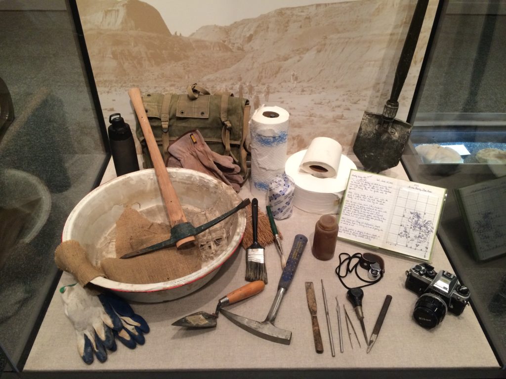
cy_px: 190
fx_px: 424
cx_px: 253
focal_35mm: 29
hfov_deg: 61.7
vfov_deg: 48.2
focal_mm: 4.15
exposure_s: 1/30
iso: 160
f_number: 2.2
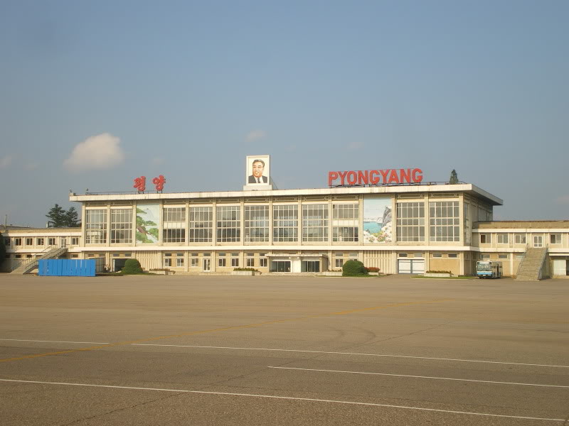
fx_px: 871
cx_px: 284
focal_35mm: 53
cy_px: 213
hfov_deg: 36.2
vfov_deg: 27.5
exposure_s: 1/320
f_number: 5.6
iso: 50
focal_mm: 9.3
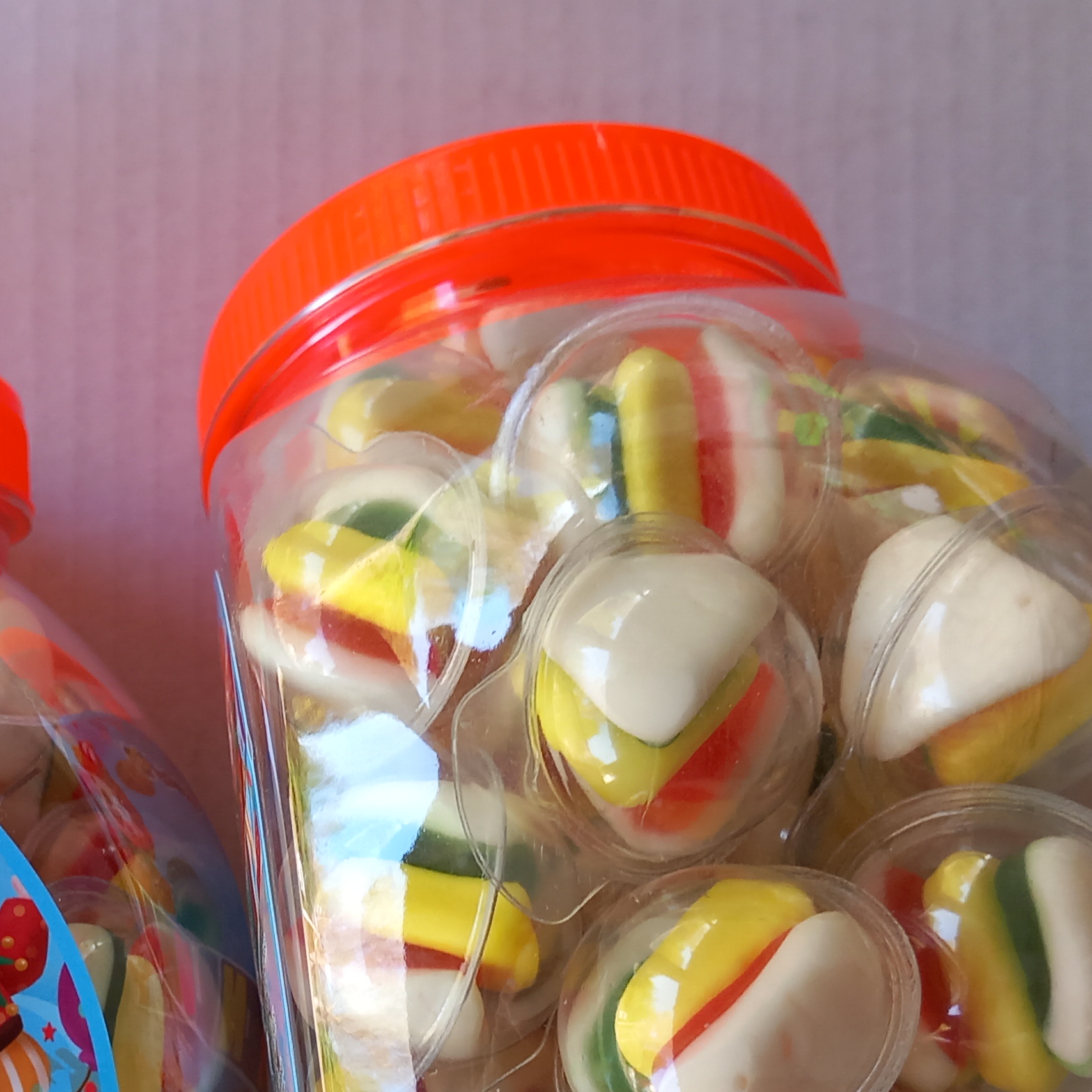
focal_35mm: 57
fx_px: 2034
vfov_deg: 29.5
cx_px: 175
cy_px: 841
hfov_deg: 29.2
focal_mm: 4
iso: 50
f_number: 1.8
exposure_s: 1/50
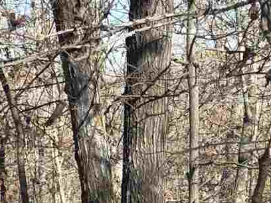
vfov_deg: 8.5
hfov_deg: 11.2
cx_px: 312
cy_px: 211
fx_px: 1354
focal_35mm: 173
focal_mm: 6.3
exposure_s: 1/1445
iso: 80
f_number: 1.7
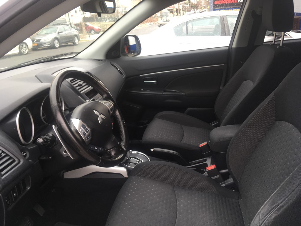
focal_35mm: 29
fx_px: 252
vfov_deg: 48.2
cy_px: 113
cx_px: 150
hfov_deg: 61.7
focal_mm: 4.15
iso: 25
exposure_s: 1/120
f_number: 2.2
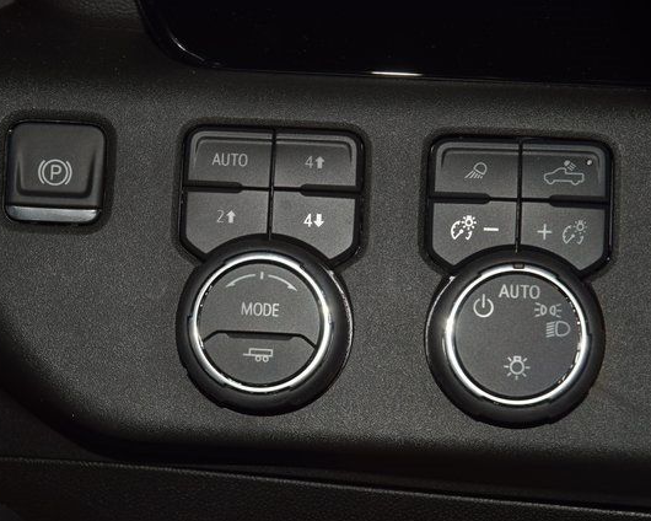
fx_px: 2293
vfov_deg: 13.0
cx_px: 276
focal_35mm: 119
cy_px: 261
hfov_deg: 16.2
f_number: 8
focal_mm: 70
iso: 100
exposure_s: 1/125
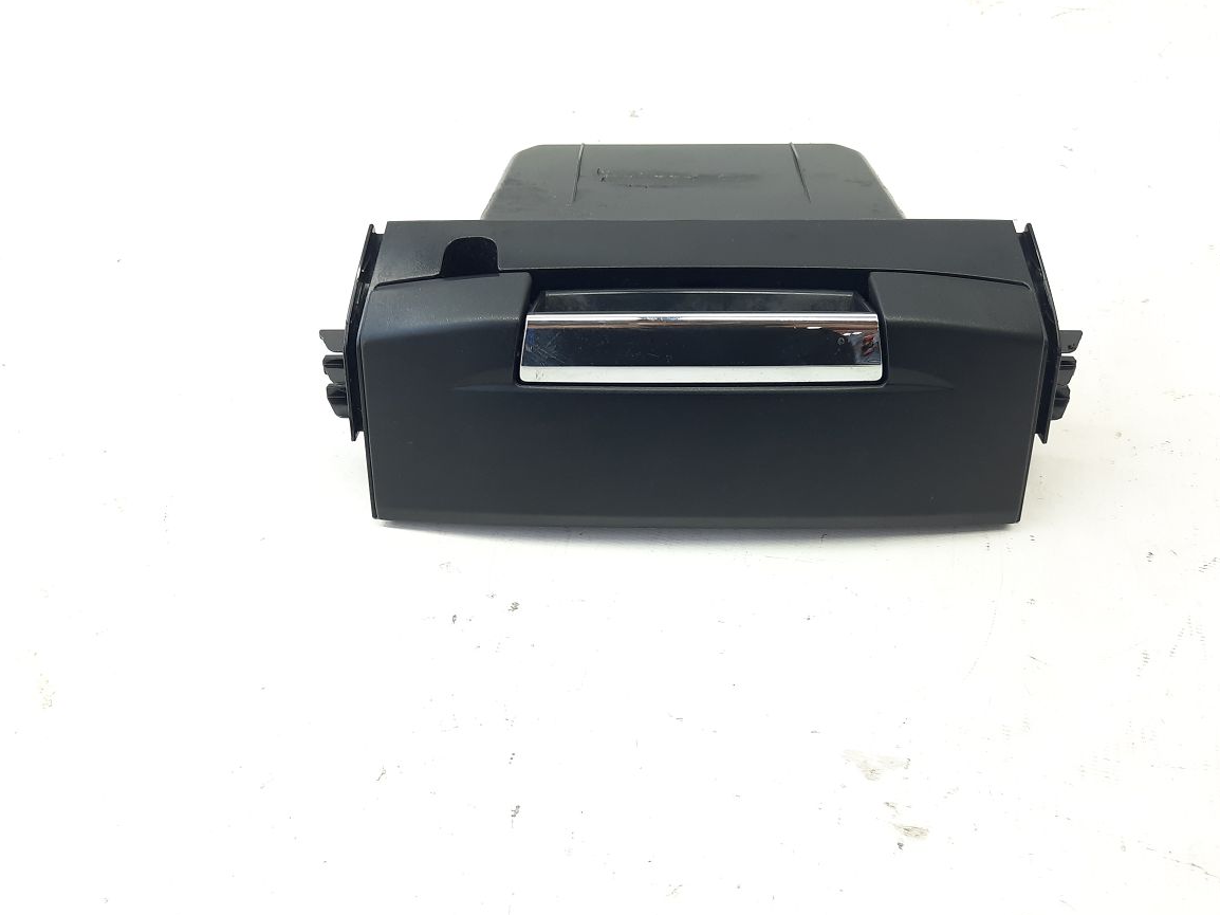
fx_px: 916
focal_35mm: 26
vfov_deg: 53.0
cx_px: 632
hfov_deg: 67.3
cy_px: 449
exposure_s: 1/50
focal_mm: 4.6
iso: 125
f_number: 2
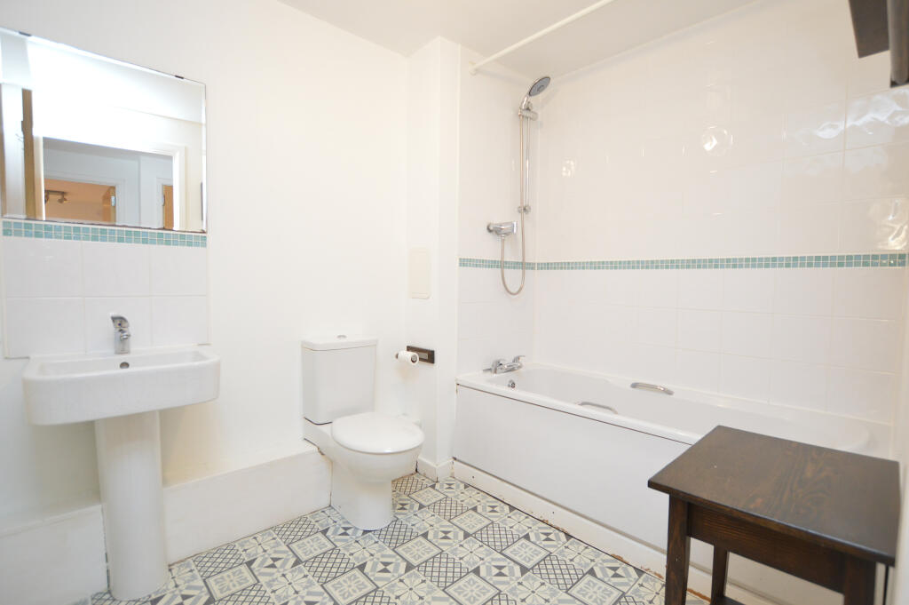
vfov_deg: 72.0
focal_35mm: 16
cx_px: 454
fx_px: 416
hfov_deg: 95.0
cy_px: 302
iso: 1000
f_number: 3.5
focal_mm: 11
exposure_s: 1/60
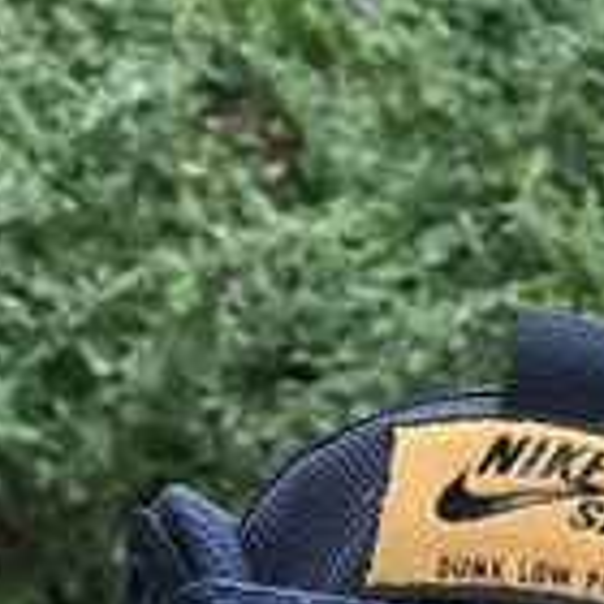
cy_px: 986
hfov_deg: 6.5
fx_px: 5271
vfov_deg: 6.5
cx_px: 941
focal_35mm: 267
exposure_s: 1/50
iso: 50
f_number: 2.8
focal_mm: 6.6
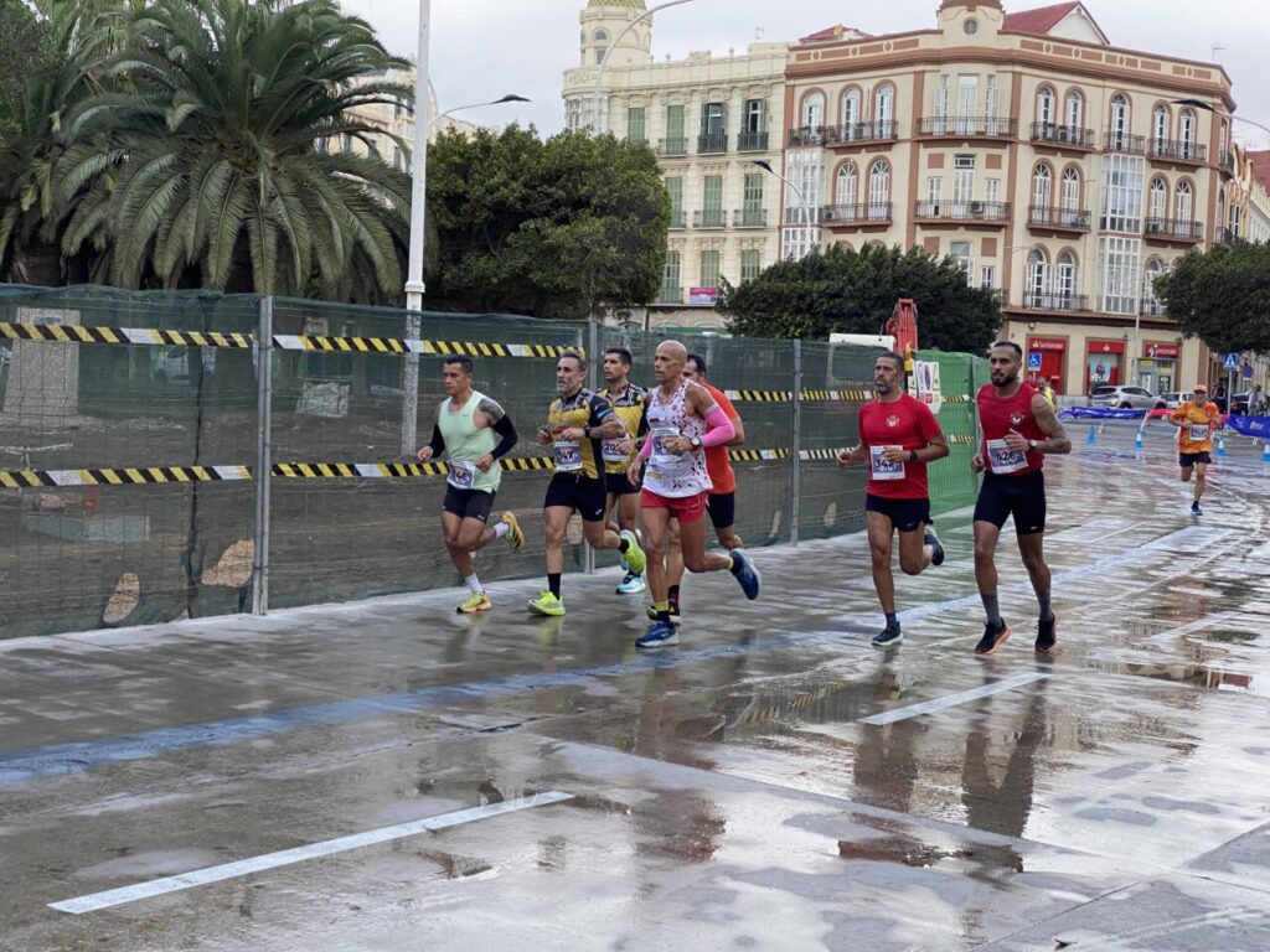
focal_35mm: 52
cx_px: 635
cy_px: 476
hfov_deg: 36.8
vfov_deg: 28.0
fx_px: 1908
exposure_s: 1/648
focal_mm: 6
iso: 20
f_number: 2
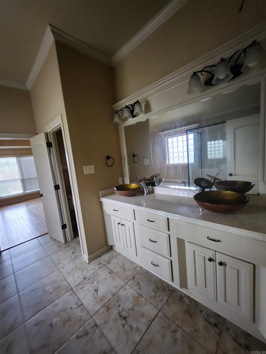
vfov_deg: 106.2
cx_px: 133
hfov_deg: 89.9
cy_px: 177
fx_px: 133
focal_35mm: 13
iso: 640
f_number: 2.2
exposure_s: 1/30
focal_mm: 1.74
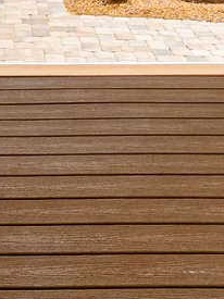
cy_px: -209
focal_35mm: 93
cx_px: 25
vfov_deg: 17.7
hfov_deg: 15.7
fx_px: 803
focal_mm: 13
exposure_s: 1/200
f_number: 9
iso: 250
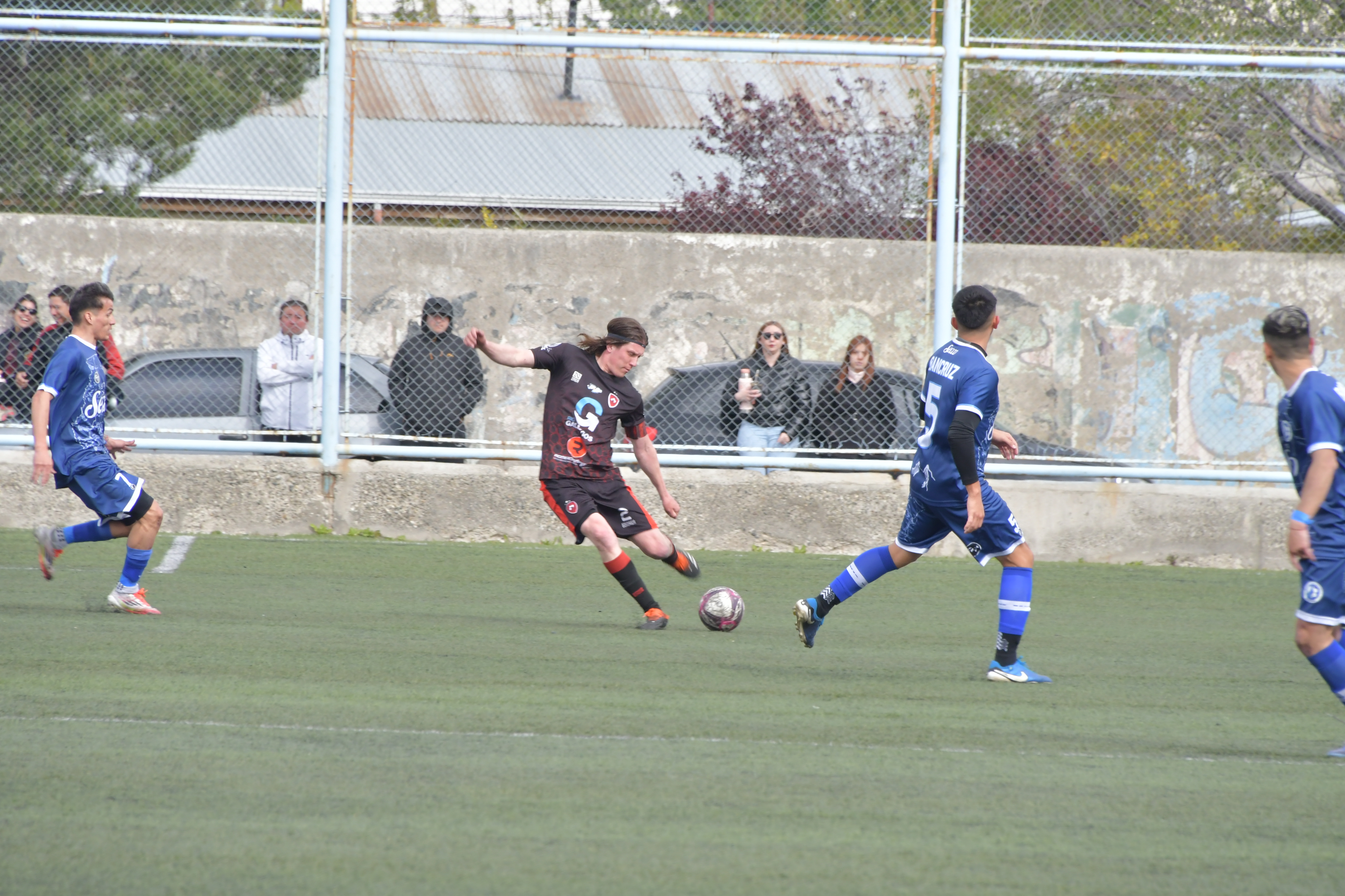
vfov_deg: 3.1
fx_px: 16811
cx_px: 672
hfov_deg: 4.6
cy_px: 448
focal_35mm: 450
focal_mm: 300
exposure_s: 1/400
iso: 800
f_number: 10
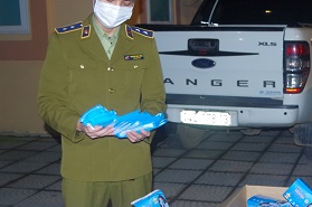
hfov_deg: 32.9
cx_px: 276
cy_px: 102
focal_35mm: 58
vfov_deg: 23.3
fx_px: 502
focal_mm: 18
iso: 800
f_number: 4
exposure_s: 1/15
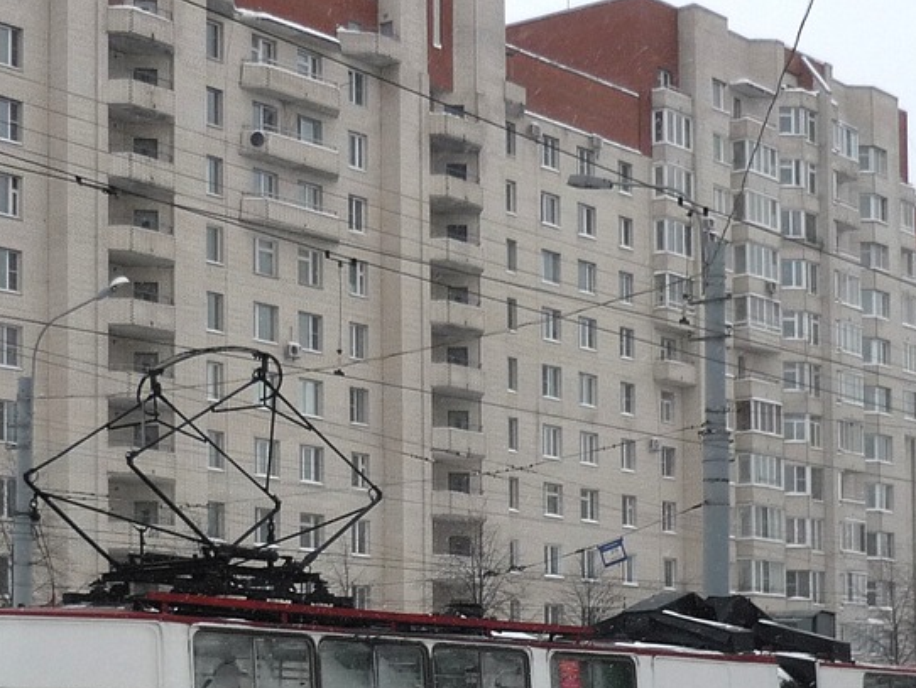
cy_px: 588
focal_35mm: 68
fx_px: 1800
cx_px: 451
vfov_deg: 21.3
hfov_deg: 28.5
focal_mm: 6
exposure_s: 1/250
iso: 100
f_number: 2.9
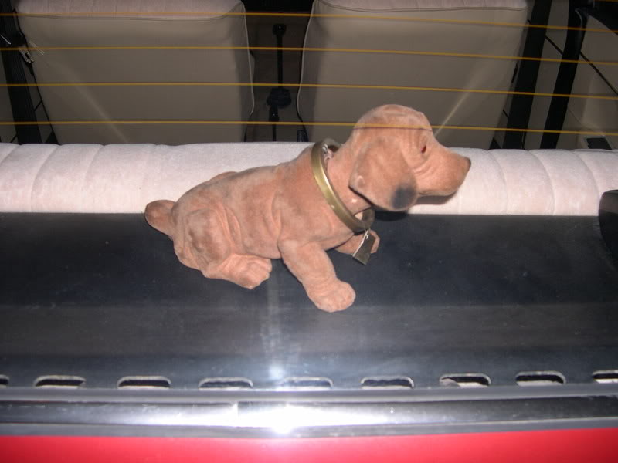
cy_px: 232
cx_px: 309
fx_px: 678
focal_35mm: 38
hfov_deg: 49.0
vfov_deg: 37.7
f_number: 2.8
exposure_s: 1/60
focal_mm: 8
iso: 100
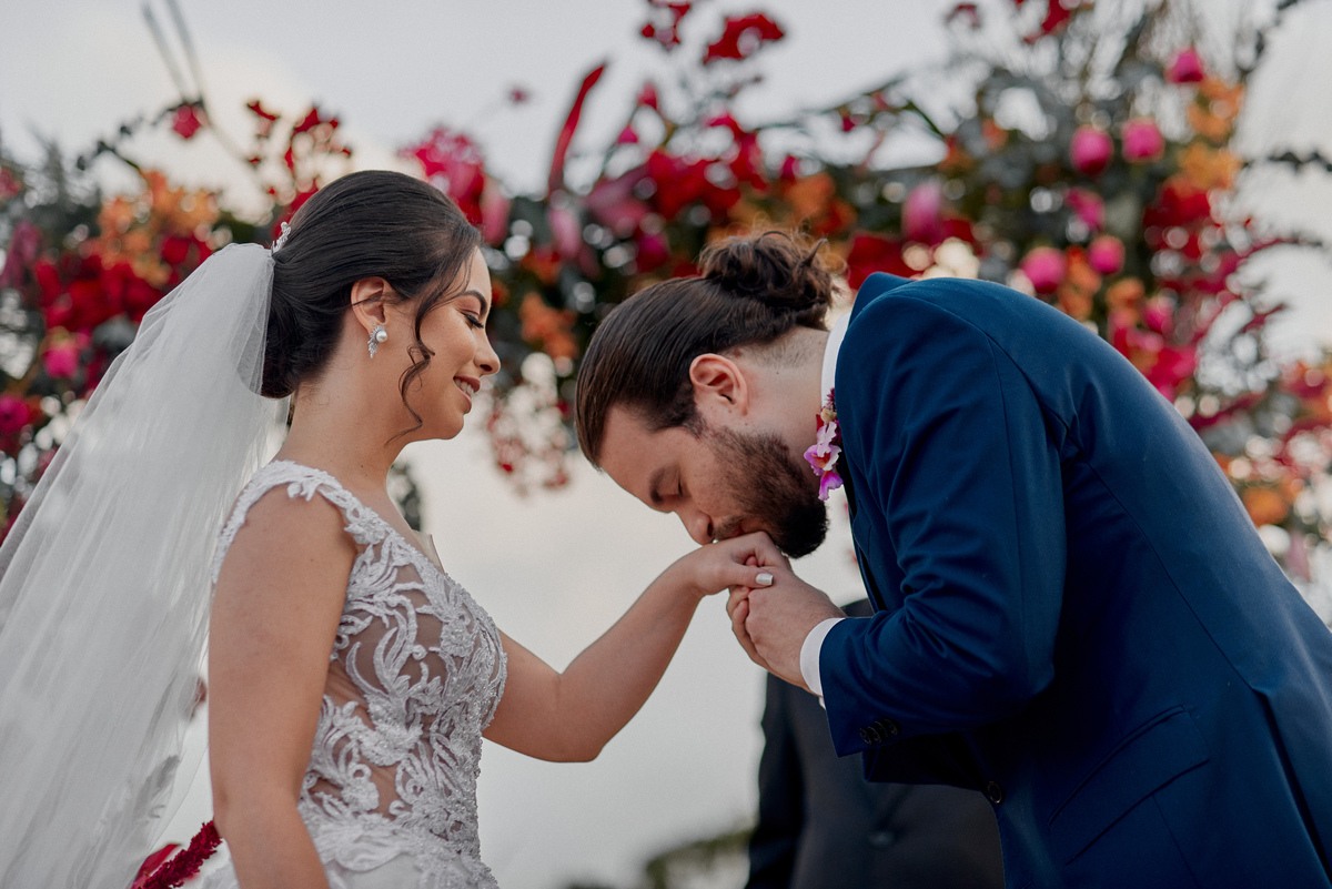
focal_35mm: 85
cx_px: 666
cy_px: 444
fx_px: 3146
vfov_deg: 16.1
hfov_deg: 23.9
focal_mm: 85
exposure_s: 1/400
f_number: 2.5
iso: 79
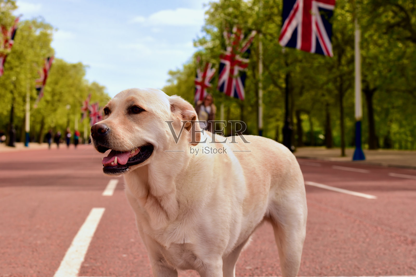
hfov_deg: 28.9
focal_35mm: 70
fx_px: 808
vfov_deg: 19.4
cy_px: 138
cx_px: 208
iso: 320
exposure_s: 1/400
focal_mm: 70
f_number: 10
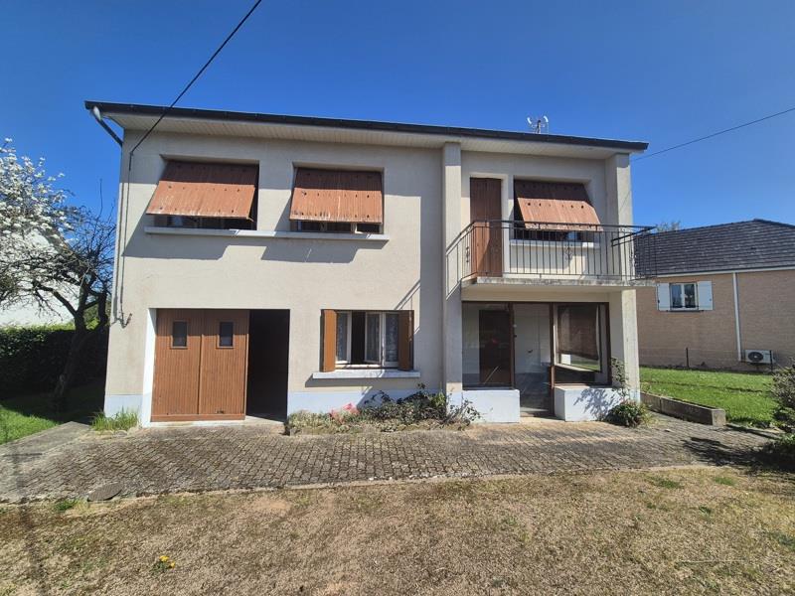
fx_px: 299
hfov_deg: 106.2
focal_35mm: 13
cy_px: 298
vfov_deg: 89.9
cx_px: 398
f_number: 2.2
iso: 50
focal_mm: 2.2
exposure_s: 1/1776
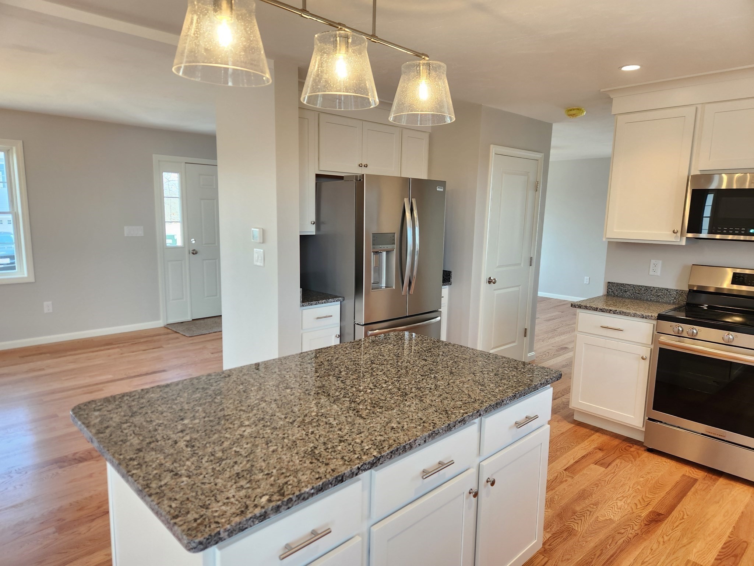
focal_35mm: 23
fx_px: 501
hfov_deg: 73.9
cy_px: 283
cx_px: 377
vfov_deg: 58.9
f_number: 1.8
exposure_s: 1/120
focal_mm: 5.4
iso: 100
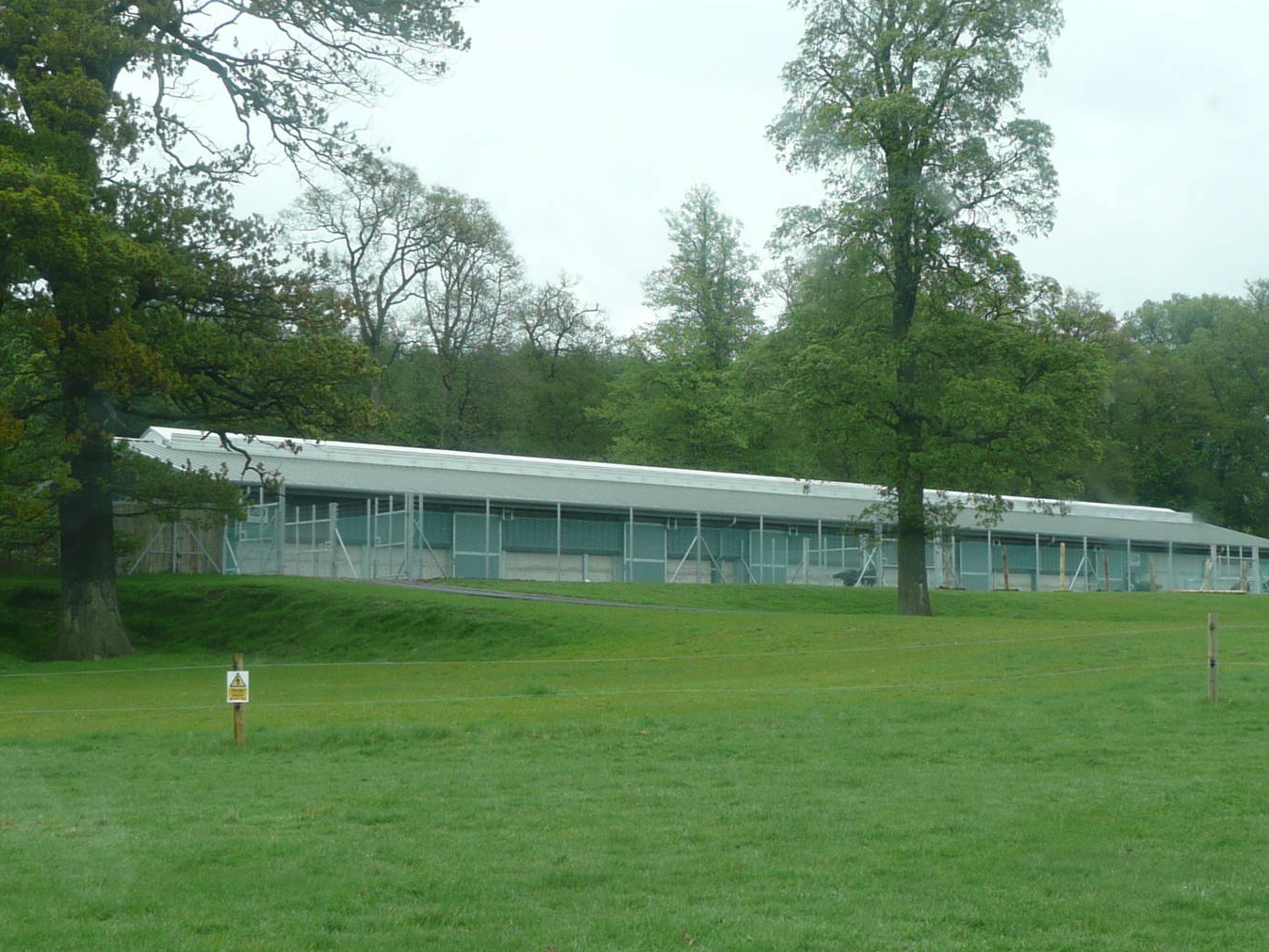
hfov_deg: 33.7
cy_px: 486
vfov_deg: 25.7
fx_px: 2090
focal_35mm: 57
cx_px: 721
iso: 100
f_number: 3.5
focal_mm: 5.2
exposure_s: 1/200
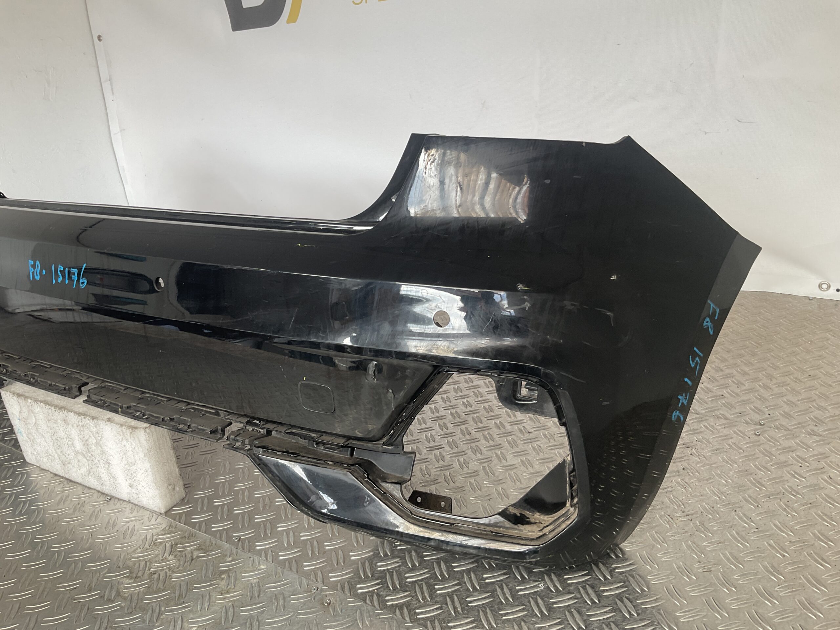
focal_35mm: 29
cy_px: 315
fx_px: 704
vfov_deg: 48.2
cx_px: 420
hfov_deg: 61.7
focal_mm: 3
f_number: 1.8
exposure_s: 1/120
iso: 25
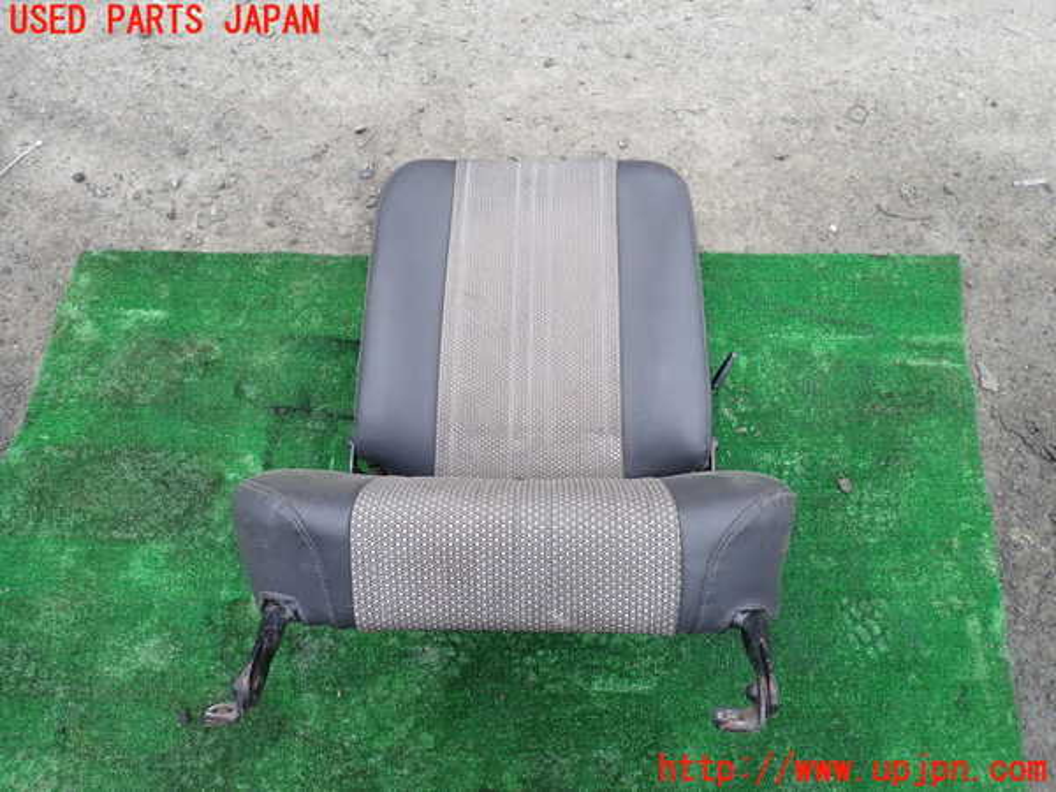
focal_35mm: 25
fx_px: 763
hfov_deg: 69.4
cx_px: 528
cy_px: 396
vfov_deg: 54.9
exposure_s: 1/400
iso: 100
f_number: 2.8
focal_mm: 4.5
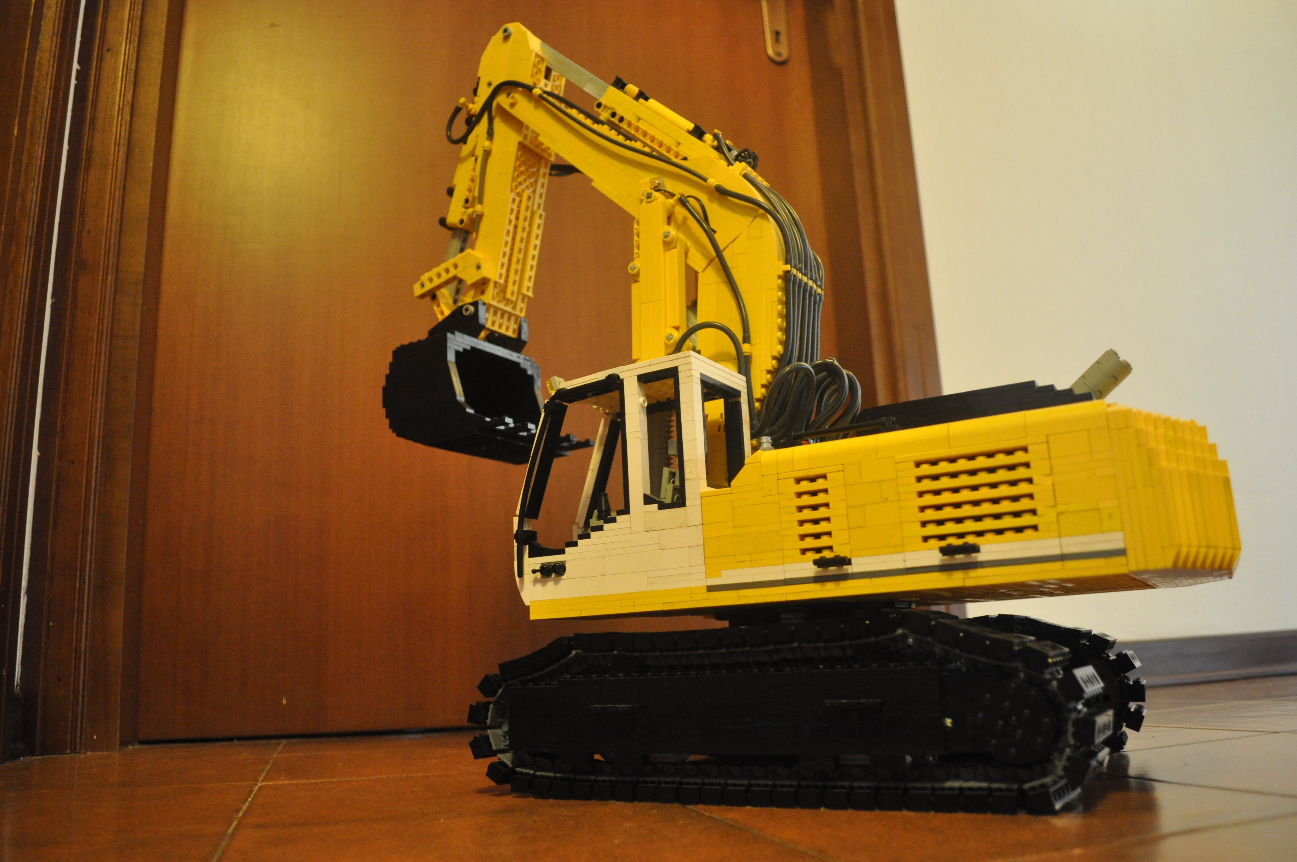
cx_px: 648
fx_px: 972
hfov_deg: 67.4
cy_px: 431
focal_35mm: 27
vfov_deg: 47.8
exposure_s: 1/10
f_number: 3.5
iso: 1600
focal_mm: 18
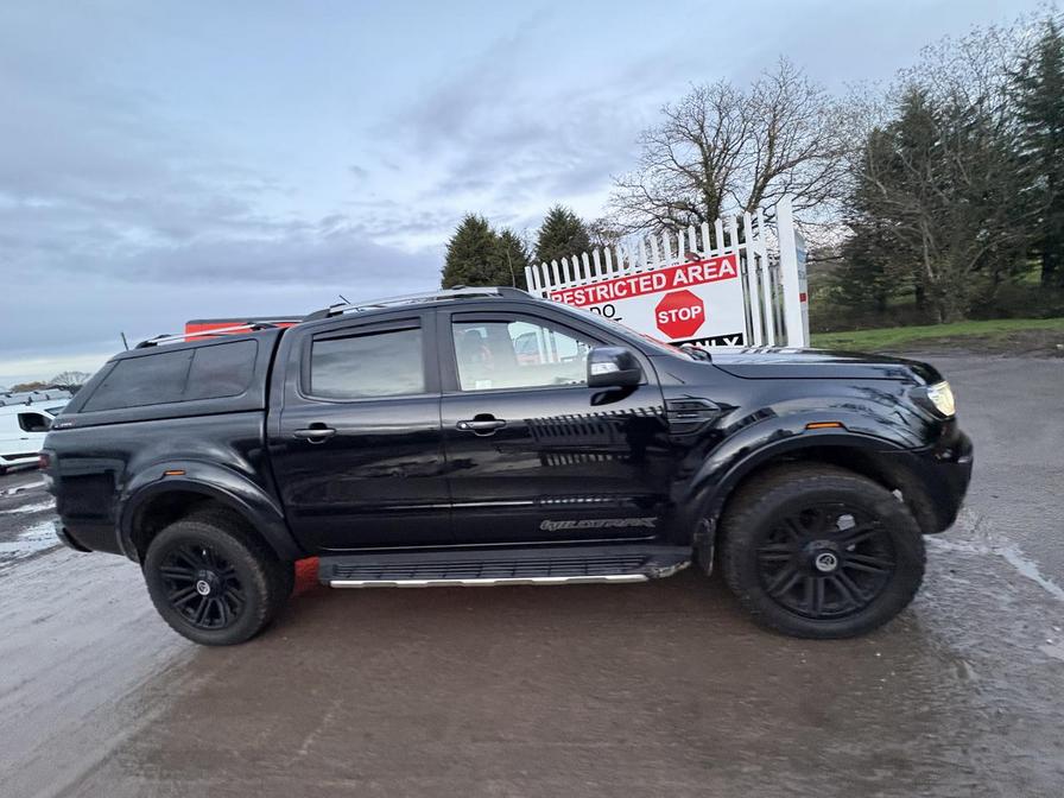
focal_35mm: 14
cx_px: 532
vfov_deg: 85.7
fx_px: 430
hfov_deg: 102.1
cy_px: 399
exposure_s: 1/58
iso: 400
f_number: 2.2
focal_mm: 2.22
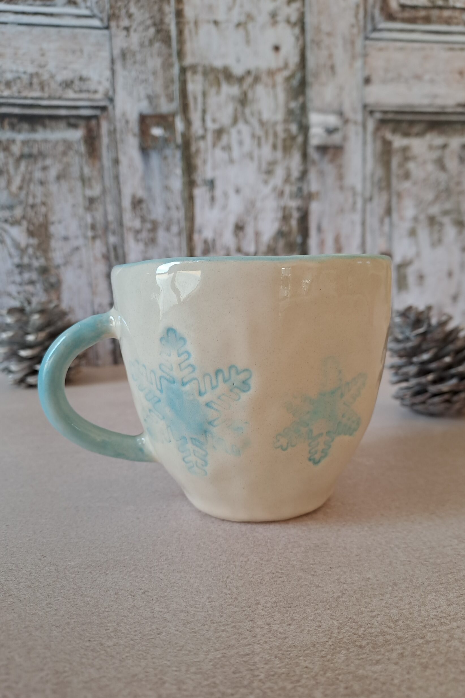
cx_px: 226
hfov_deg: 47.9
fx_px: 523
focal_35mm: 27
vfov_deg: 67.4
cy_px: 357
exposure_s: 1/50
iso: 80
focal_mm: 4.65
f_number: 1.8
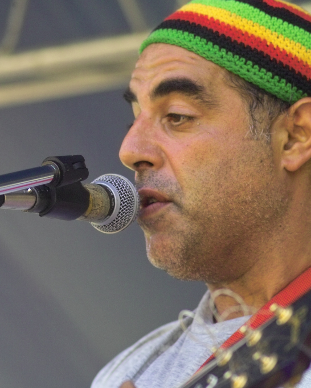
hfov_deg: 5.9
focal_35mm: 261
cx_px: 184
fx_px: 3003
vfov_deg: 7.4
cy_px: 258
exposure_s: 1/180
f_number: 4
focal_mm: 105
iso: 200
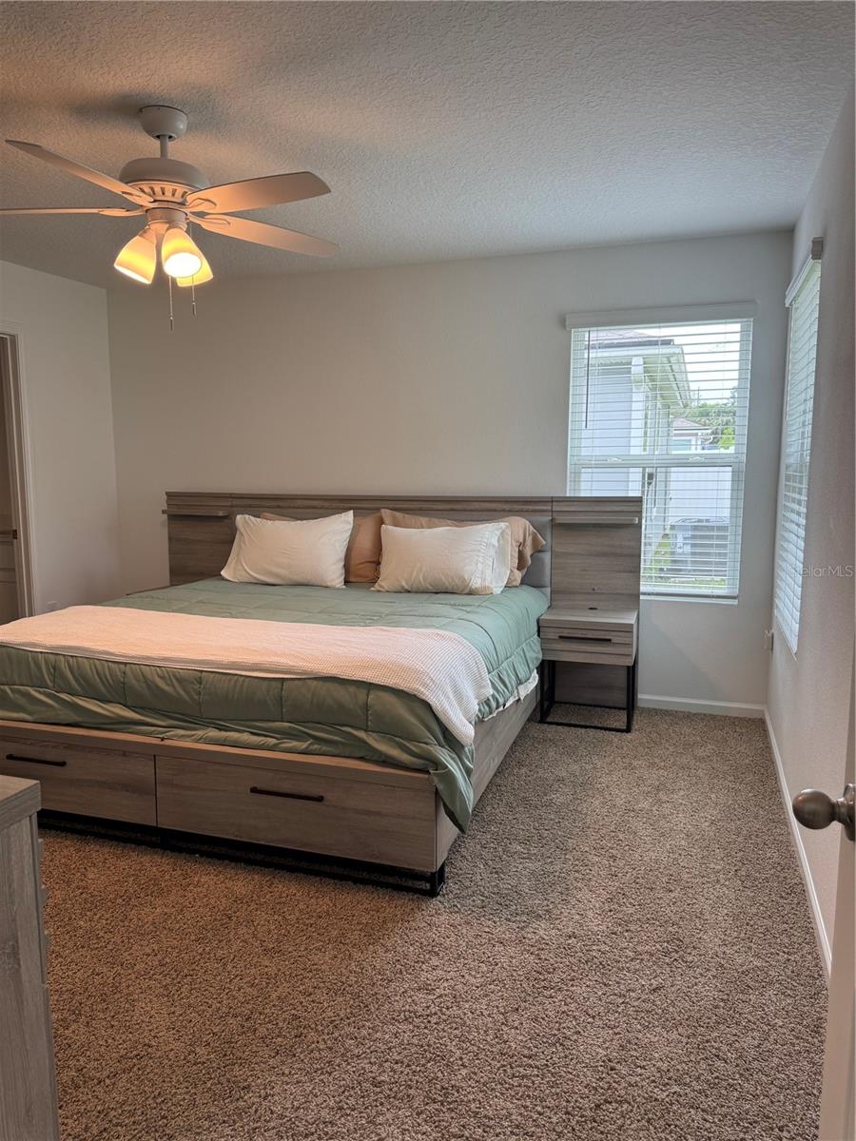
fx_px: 791
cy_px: 570
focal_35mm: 24
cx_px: 428
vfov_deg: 71.6
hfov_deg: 56.8
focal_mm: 6.76
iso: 80
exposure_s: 1/120
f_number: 1.78
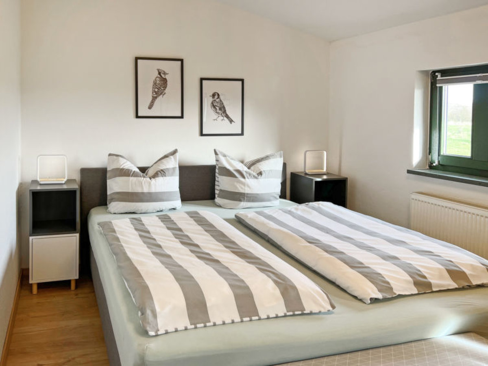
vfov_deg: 53.1
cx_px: 244
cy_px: 183
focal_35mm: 26
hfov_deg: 67.3
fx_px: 367
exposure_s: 1/100
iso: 64
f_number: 1.5
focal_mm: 5.7
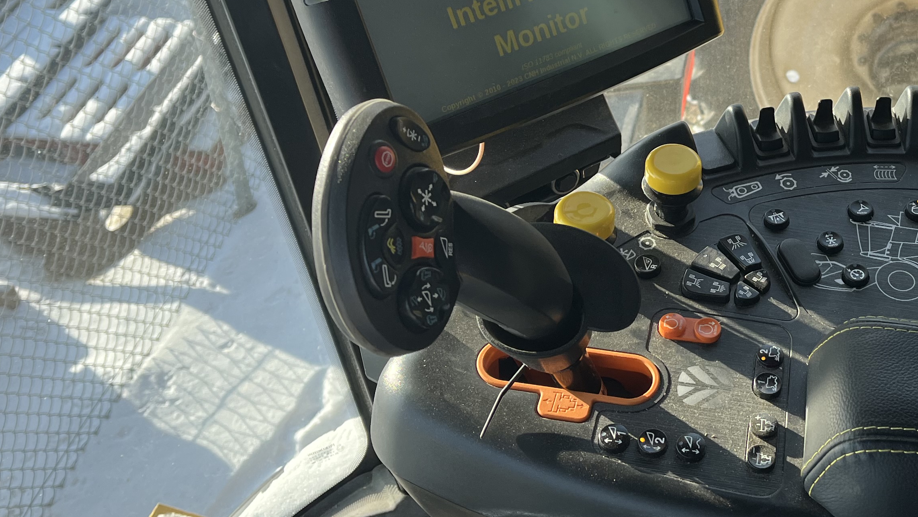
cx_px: 749
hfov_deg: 39.5
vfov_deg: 23.8
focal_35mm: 50
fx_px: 1217
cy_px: 145
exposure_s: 1/631
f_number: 1.6
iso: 50
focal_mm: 5.1
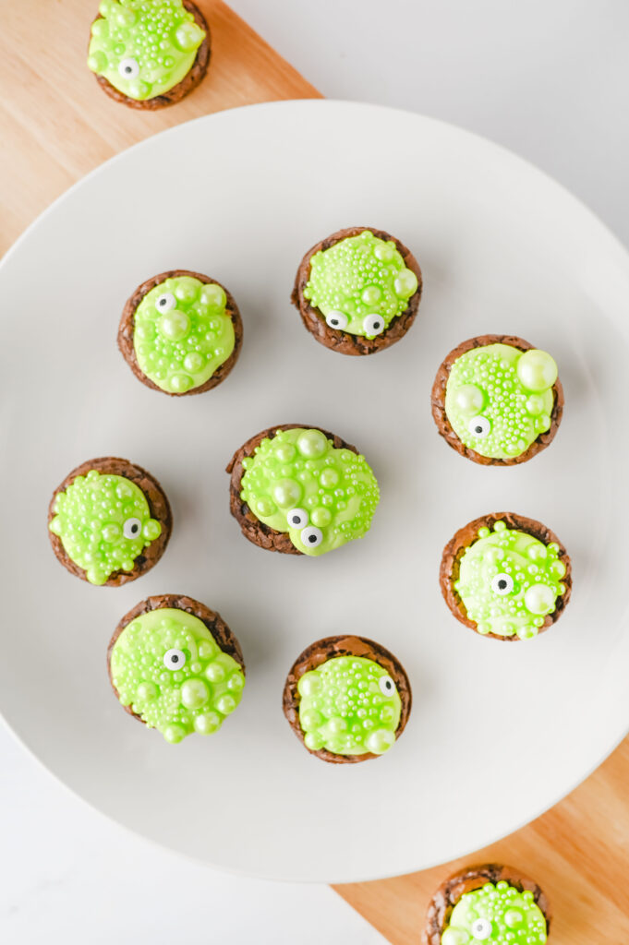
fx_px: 1313
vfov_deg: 39.6
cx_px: 314
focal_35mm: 50
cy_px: 472
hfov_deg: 26.9
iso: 140
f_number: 3.5
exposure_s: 1/160
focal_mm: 50
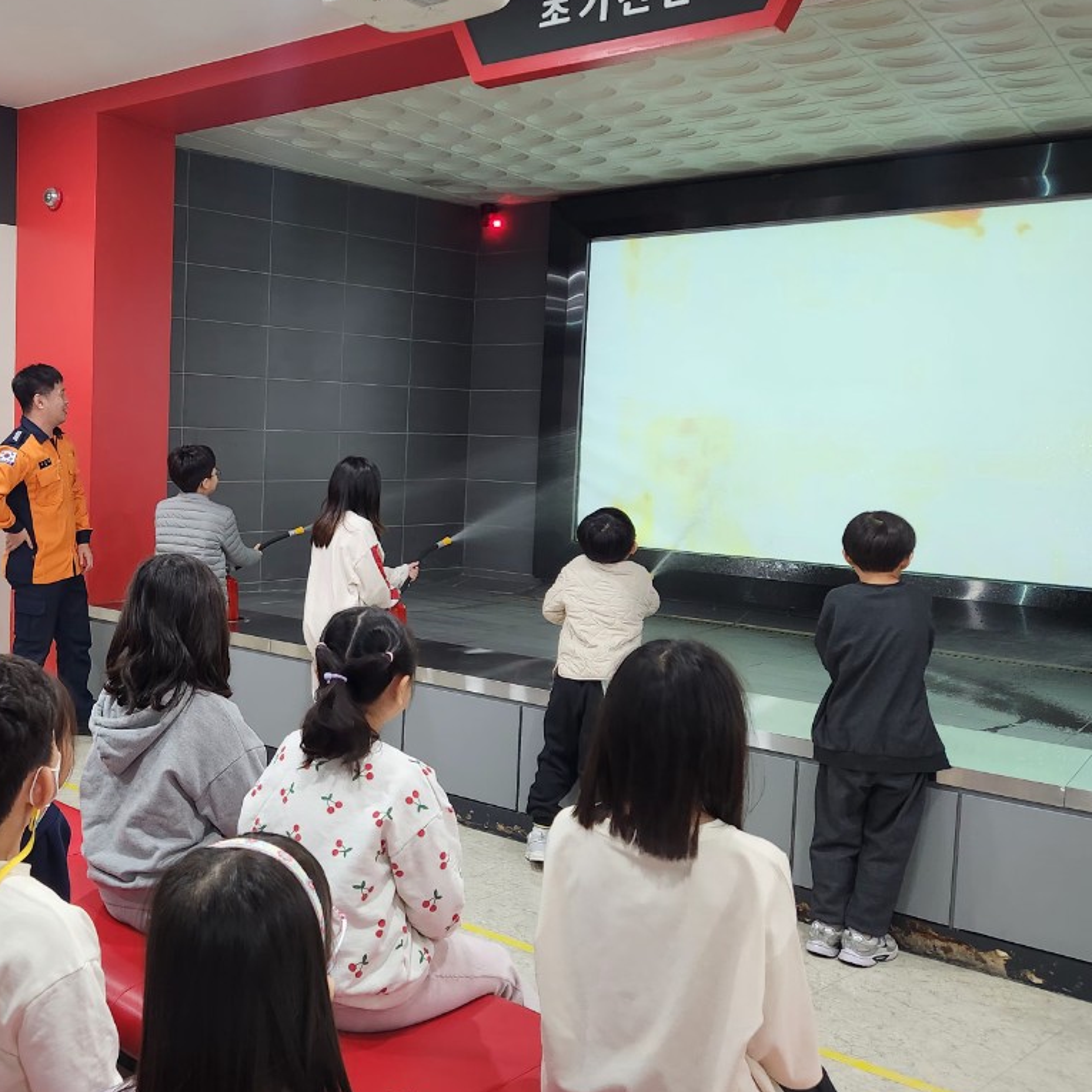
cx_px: 224
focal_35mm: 34
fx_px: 1213
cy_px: 550
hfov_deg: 46.0
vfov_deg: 48.5
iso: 320
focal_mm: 5.4
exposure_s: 1/120
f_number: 1.8
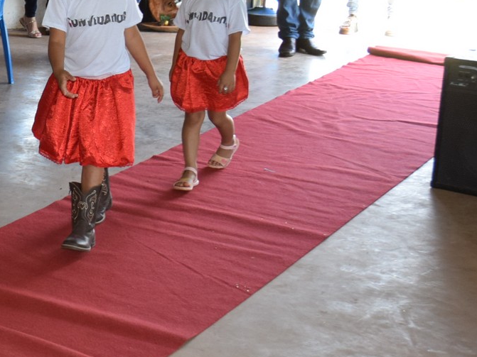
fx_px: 1171
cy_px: 99
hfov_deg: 20.8
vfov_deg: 17.3
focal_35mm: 85
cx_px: -160
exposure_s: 1/125
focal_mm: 22
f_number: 5.6
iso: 800
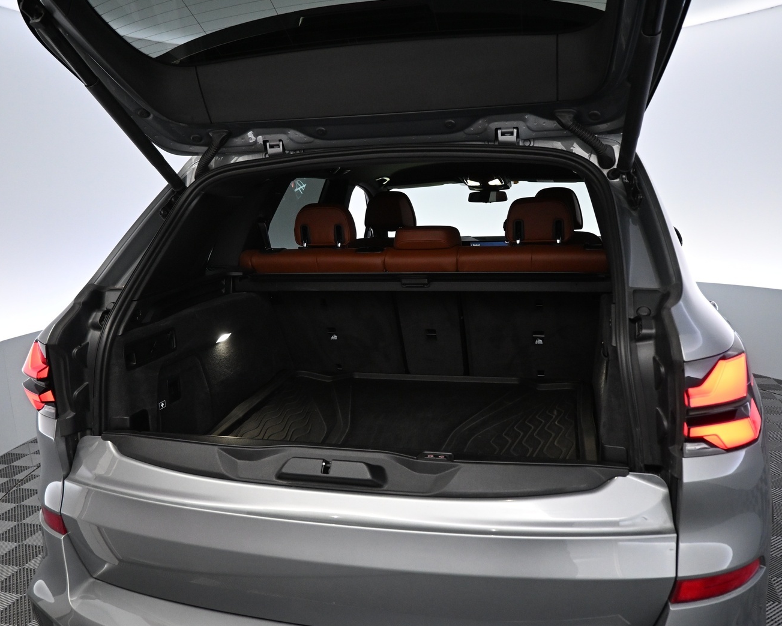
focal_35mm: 28
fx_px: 648
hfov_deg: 62.2
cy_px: 323
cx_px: 408
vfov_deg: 51.5
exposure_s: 1/125
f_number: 3.5
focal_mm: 16
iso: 2000
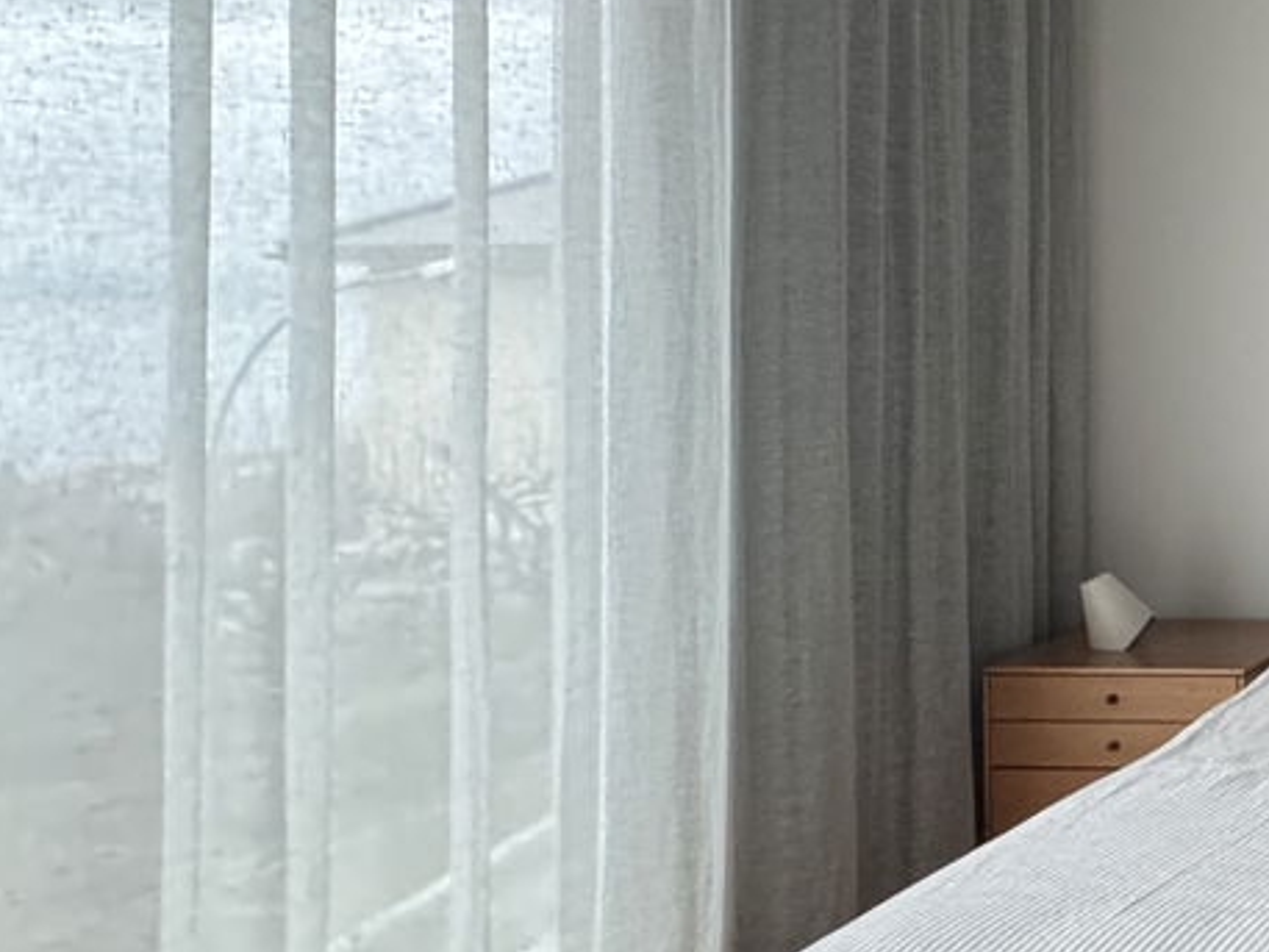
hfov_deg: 27.3
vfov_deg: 29.4
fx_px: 1797
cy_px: 287
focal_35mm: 49
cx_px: 1894
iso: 320
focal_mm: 2.22
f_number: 2.2
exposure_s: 1/70
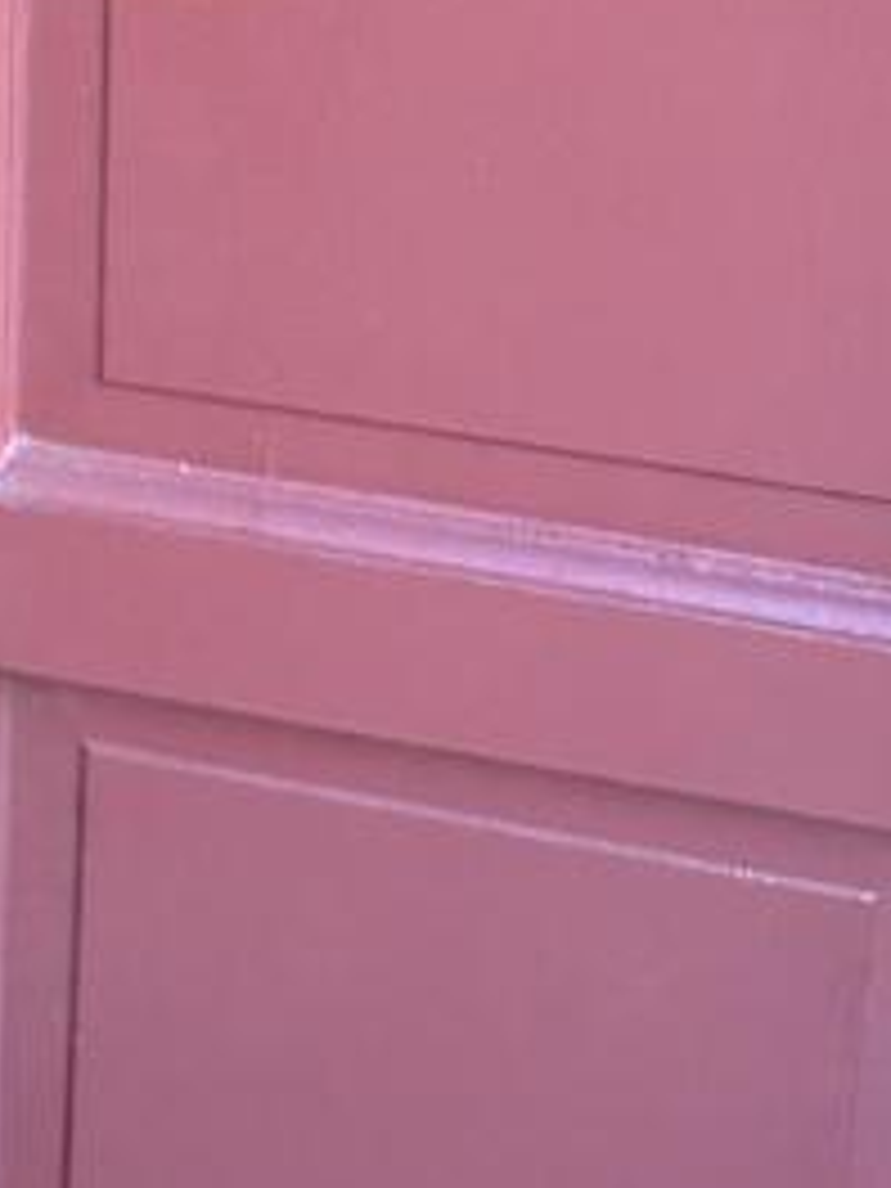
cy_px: -1066
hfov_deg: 14.3
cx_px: -616
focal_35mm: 93
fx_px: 3192
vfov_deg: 16.8
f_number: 1.78
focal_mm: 6.76
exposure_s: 1/121
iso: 160
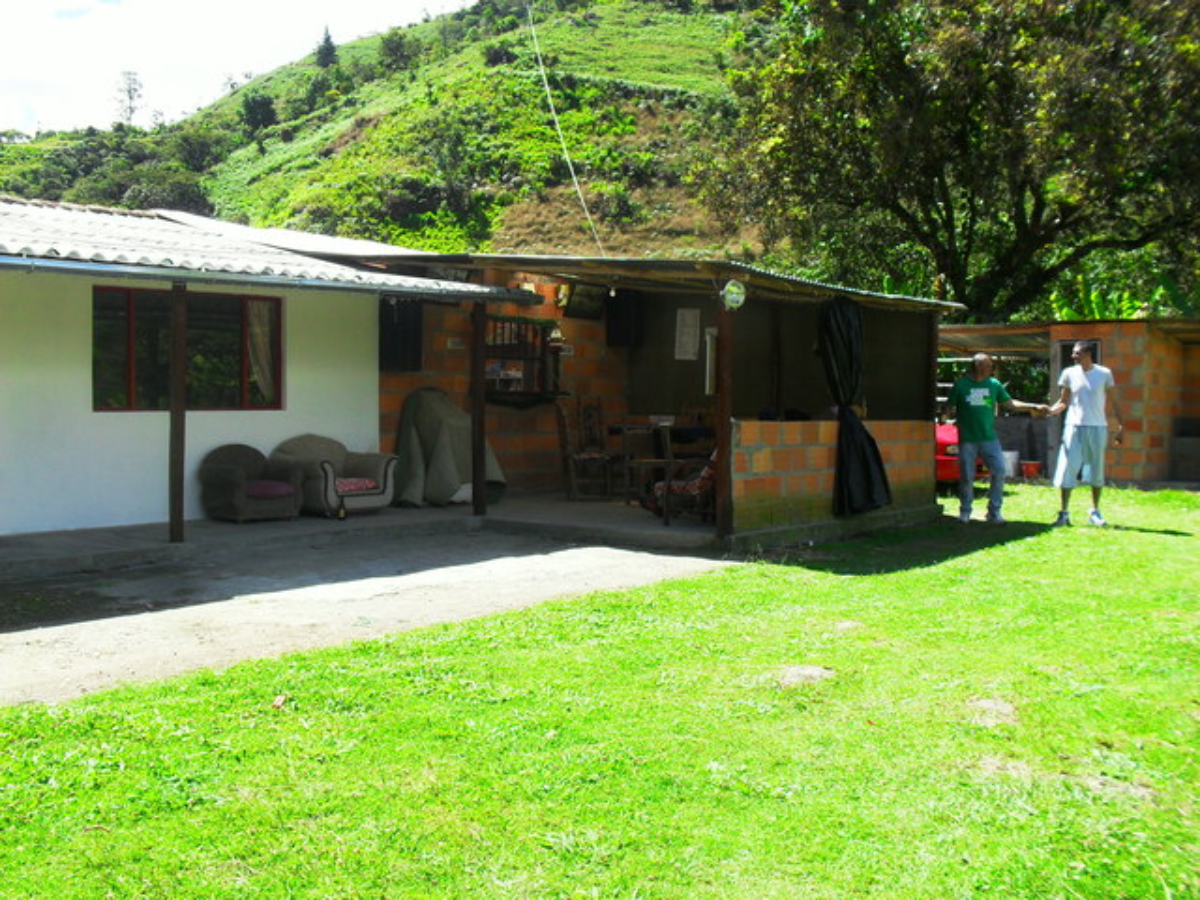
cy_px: 450
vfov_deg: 40.7
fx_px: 1213
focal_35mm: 35
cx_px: 600
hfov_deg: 52.6
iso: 100
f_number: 8.4
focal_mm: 6.3
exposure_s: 1/125
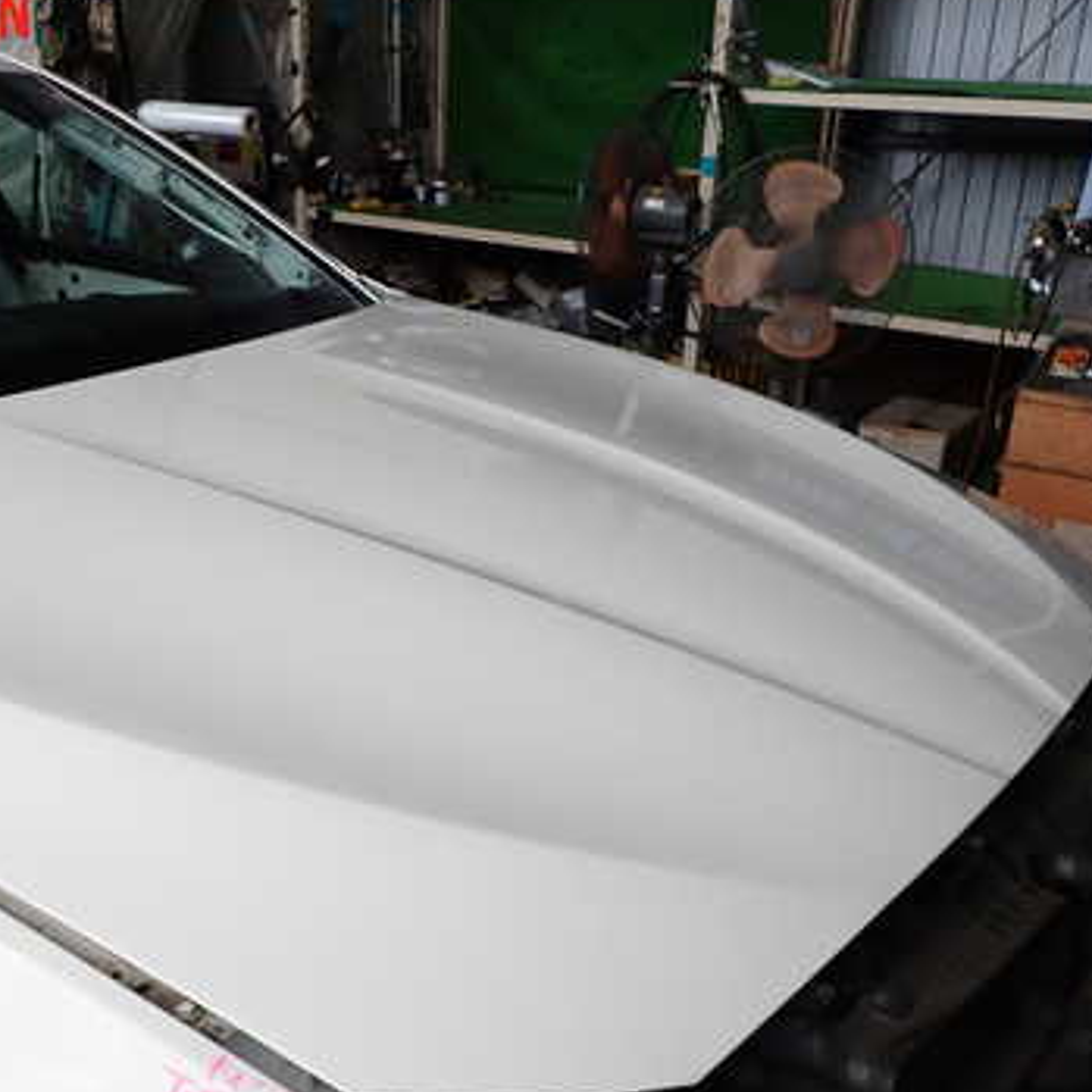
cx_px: 401
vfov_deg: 43.5
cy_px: 682
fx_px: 1356
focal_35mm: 38
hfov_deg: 43.5
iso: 100
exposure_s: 1/250
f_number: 2.8
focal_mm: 4.5
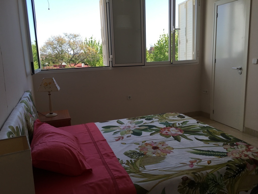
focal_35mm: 29
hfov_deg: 61.7
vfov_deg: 48.2
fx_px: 216
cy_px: 97
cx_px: 129
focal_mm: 4.15
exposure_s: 1/458
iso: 25
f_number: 2.2
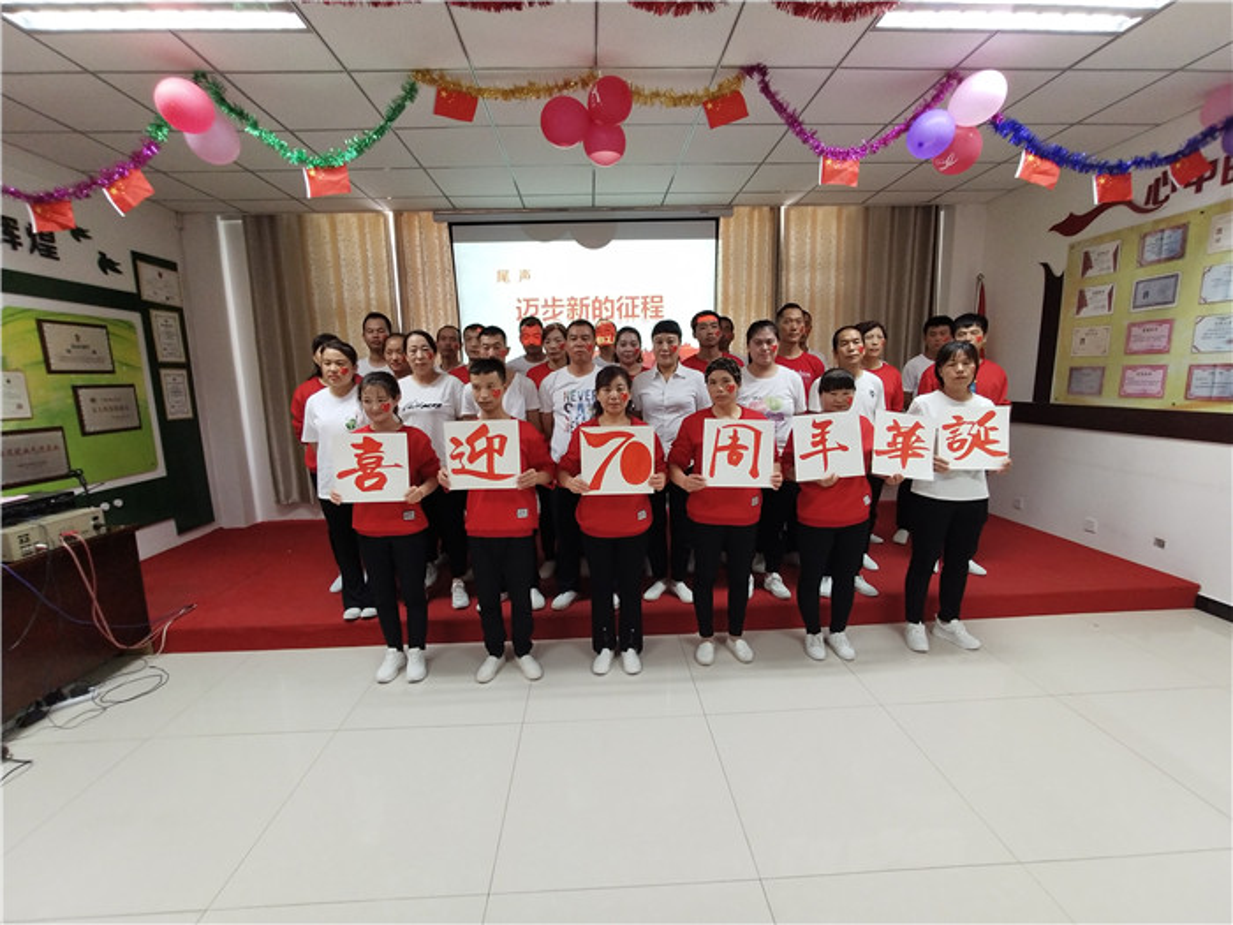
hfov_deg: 98.2
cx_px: 616
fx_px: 534
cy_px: 462
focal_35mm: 15
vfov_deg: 81.7
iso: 542
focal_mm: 2.04
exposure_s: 1/33.3
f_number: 2.4
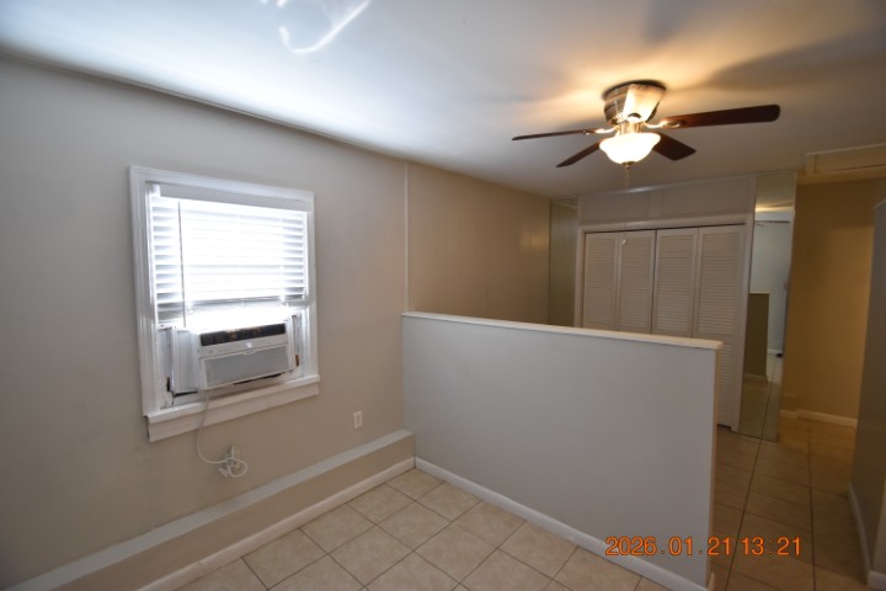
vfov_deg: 77.3
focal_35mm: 15
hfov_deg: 100.4
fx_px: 369
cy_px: 296
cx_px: 443
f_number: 3.5
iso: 800
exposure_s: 1/125
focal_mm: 10
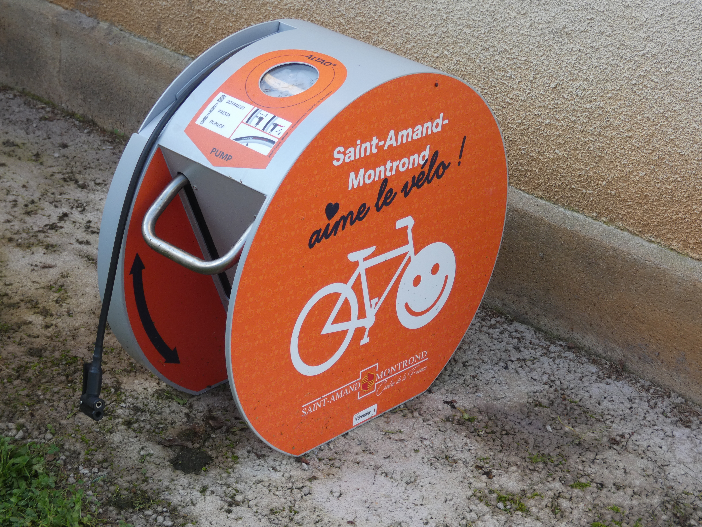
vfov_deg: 19.9
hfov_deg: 26.3
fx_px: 1501
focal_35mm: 74
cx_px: 351
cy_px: 264
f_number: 4.4
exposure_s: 1/80
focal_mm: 13.3
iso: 125
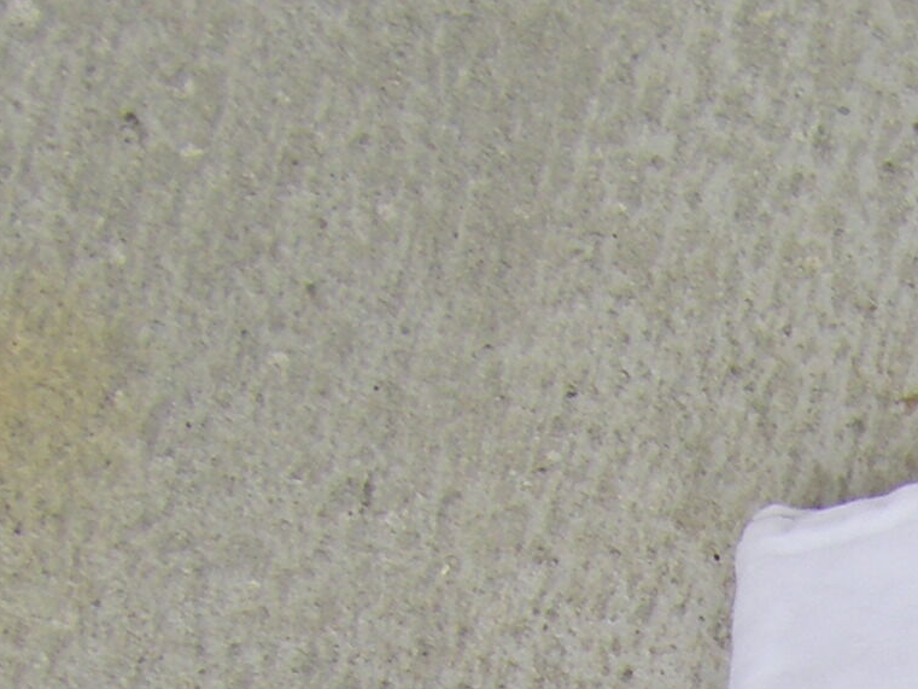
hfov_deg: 11.5
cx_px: 1468
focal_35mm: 163
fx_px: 4323
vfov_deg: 8.6
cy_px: 1408
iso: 64
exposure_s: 1/160
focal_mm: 6.3
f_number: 7
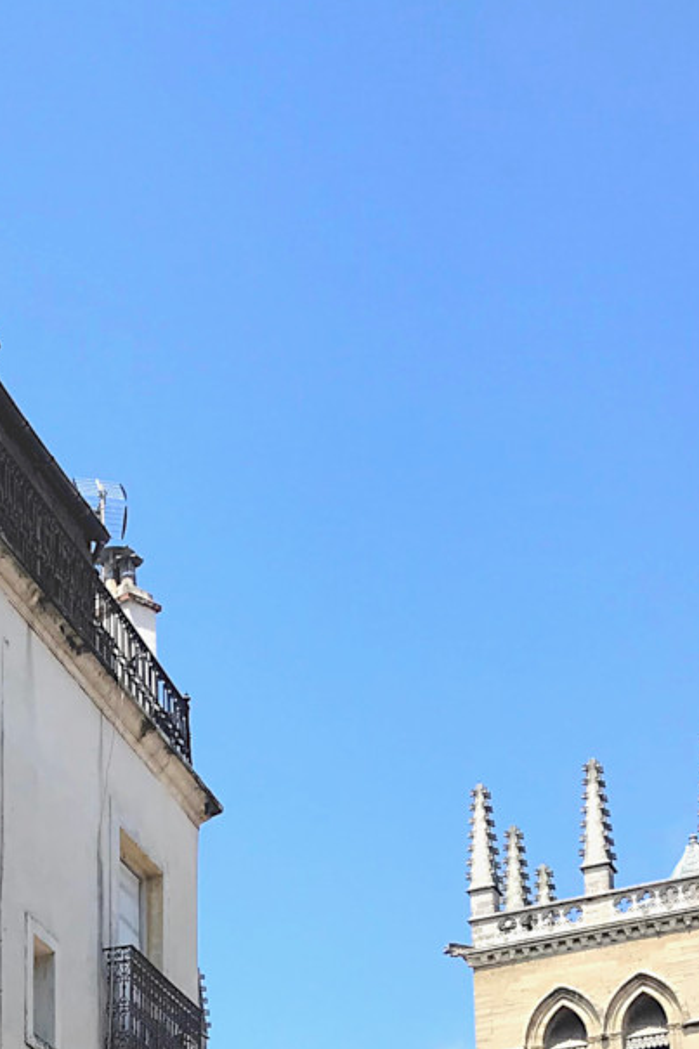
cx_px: -94
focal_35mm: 77
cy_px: 1342
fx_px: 2244
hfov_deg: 17.1
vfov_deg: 23.5
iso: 20
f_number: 1.8
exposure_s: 1/1570
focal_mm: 3.99
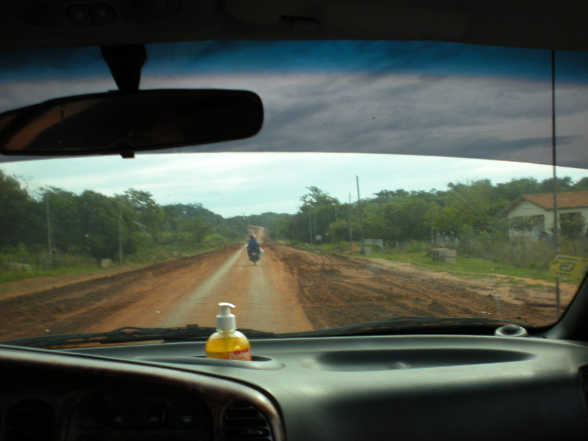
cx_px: 298
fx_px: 662
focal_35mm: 39
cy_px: 225
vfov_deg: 36.8
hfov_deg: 47.9
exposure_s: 1/150
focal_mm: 6.3
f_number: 3.1
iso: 64
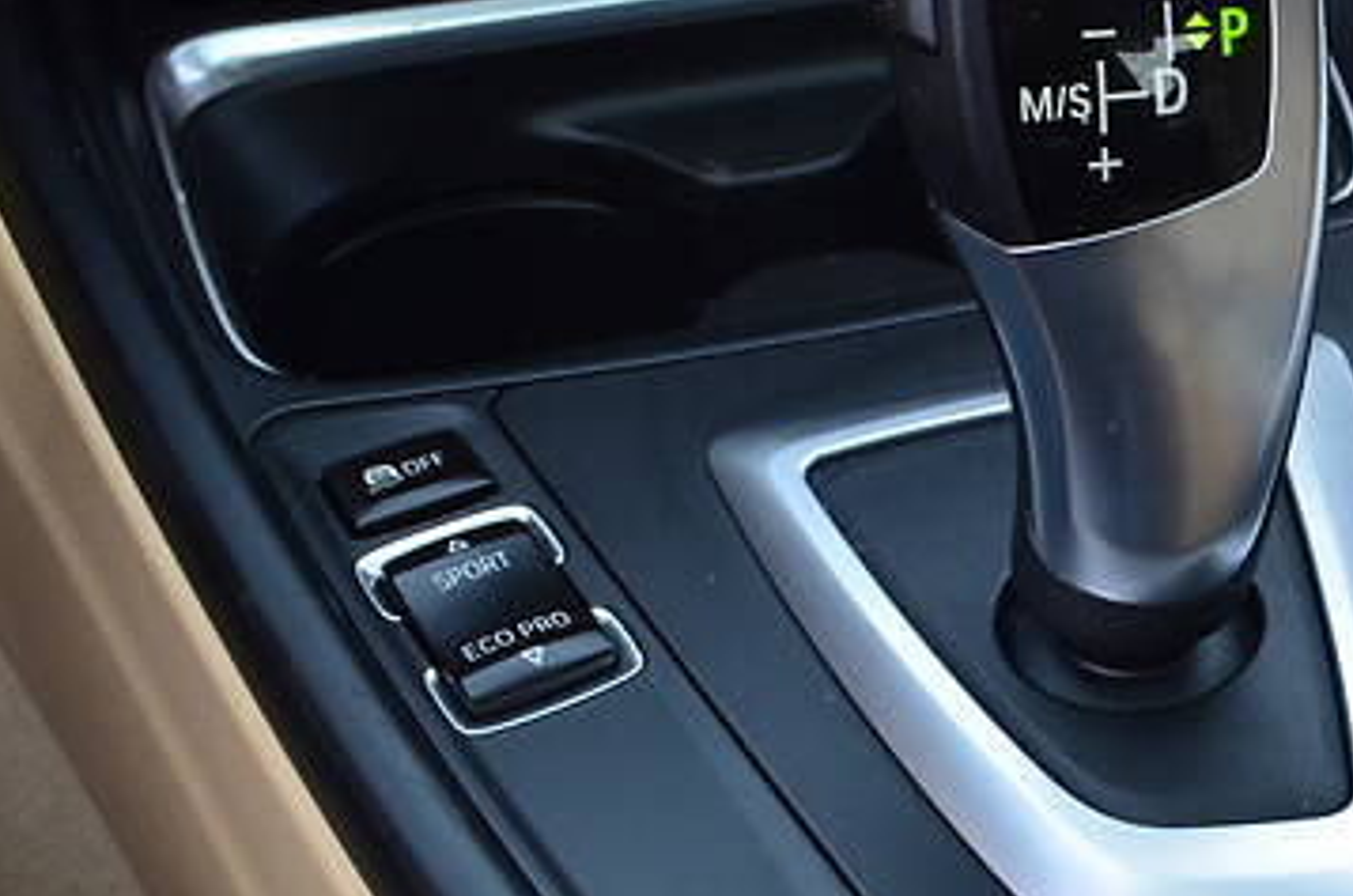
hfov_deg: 28.8
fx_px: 2512
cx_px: 1259
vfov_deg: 20.1
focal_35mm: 67
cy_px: 272
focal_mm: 20
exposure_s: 1/40
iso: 400
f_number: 9
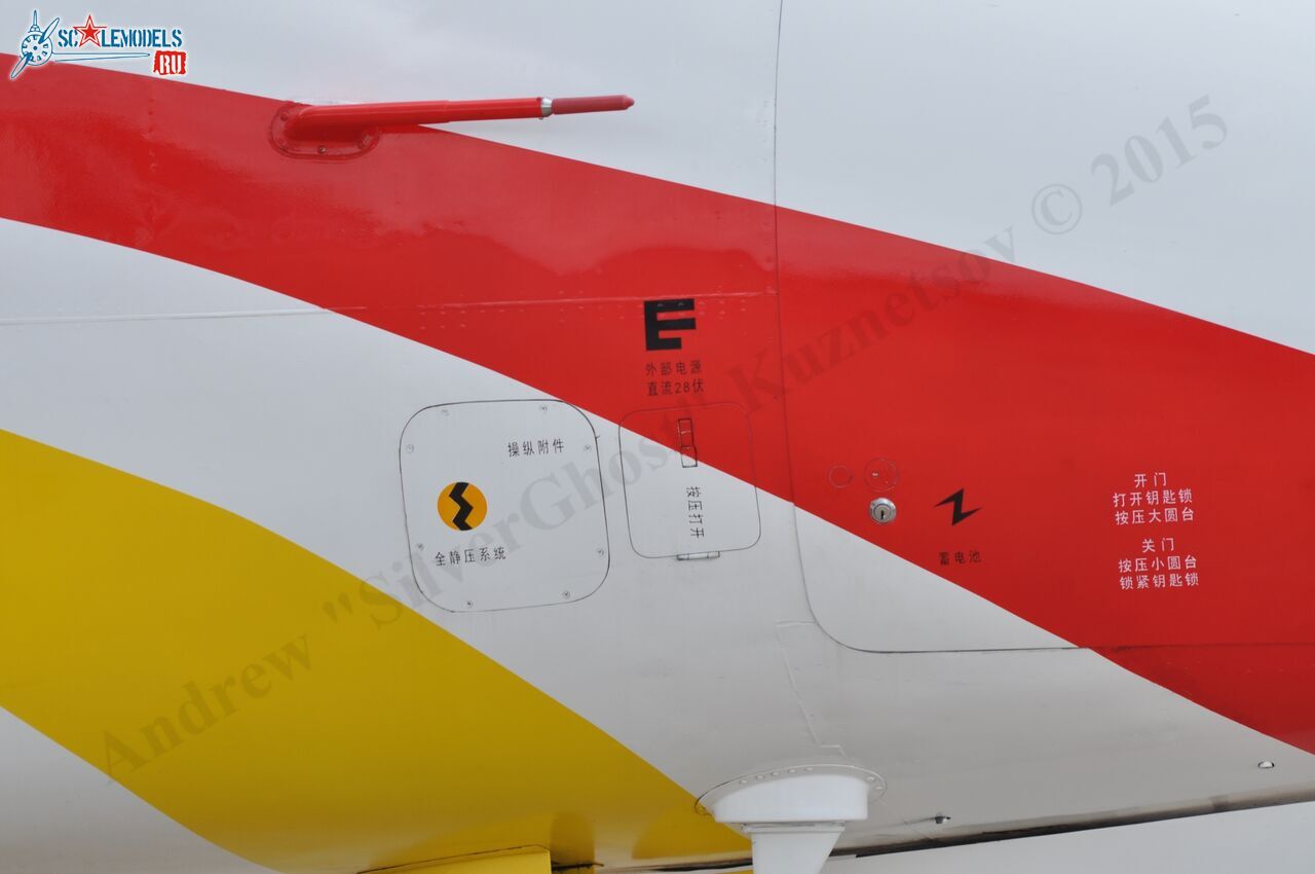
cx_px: 658
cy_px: 437
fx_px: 10397
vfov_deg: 4.8
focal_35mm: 285
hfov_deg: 7.2
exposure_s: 1/160
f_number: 8
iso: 200
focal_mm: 190
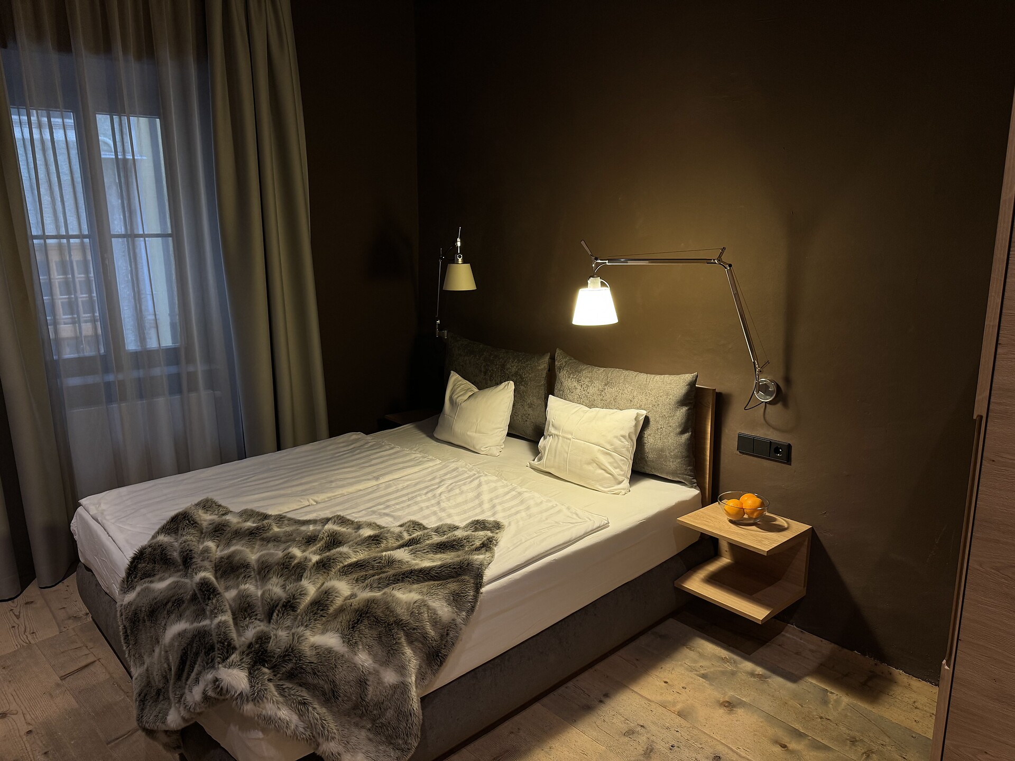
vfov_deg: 56.8
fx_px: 704
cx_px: 508
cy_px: 380
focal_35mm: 24
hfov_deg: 71.6
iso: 160
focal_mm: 6.76
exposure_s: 1/50
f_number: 1.78
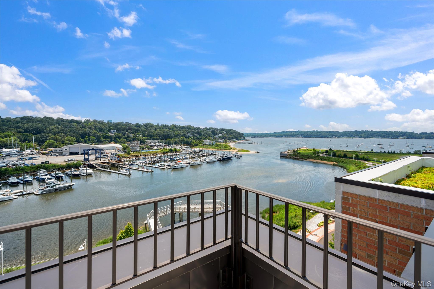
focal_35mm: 16
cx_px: 217
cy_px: 144
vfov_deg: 73.7
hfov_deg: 96.7
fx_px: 193
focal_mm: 16
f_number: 5.6
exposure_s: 1/200
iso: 80
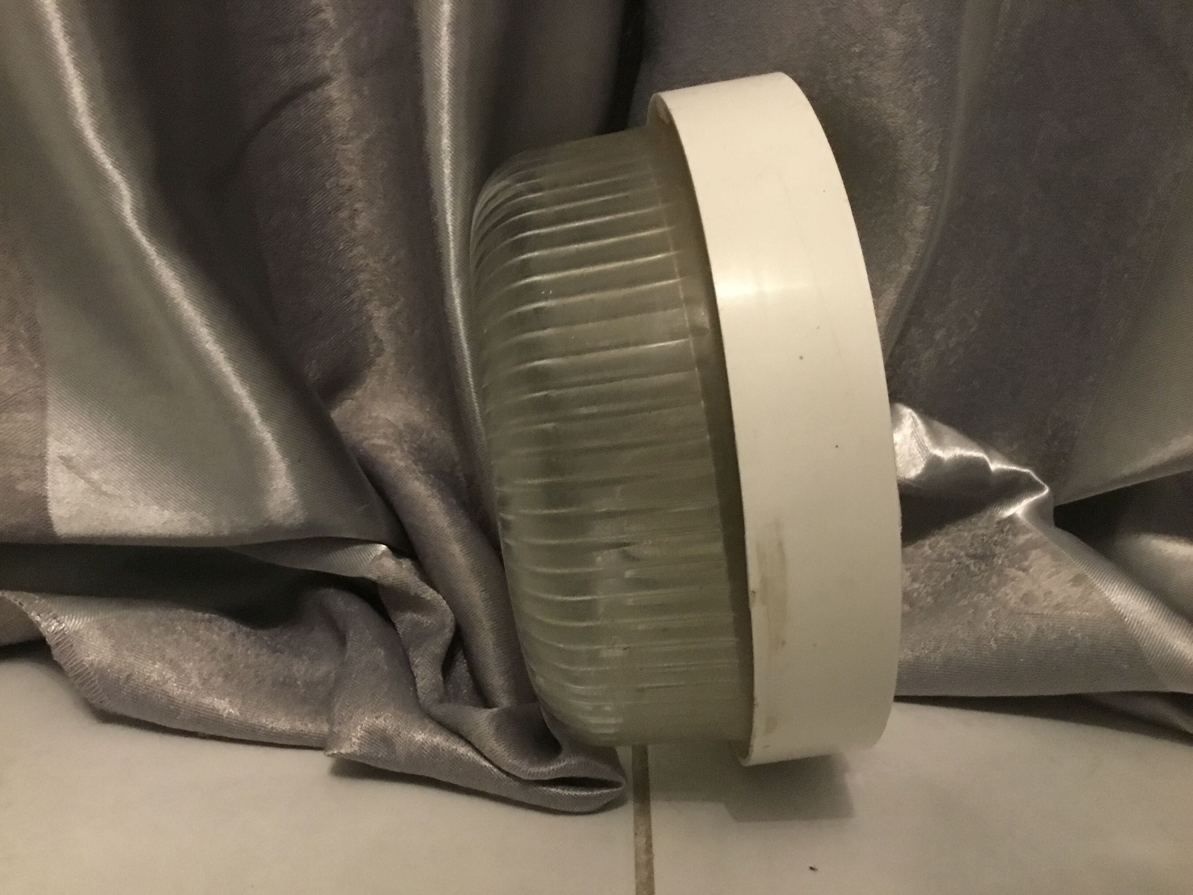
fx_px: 1068
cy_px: 448
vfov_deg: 45.4
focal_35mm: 31
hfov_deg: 58.4
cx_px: 596
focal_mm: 3.3
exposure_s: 1/17
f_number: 2.4
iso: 500
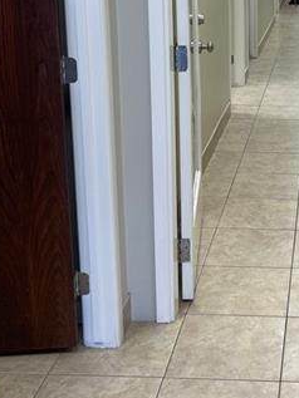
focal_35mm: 63
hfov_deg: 22.5
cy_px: 55
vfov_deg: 29.7
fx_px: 725
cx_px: 290
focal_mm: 5.1
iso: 50
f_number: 1.6
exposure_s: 1/120
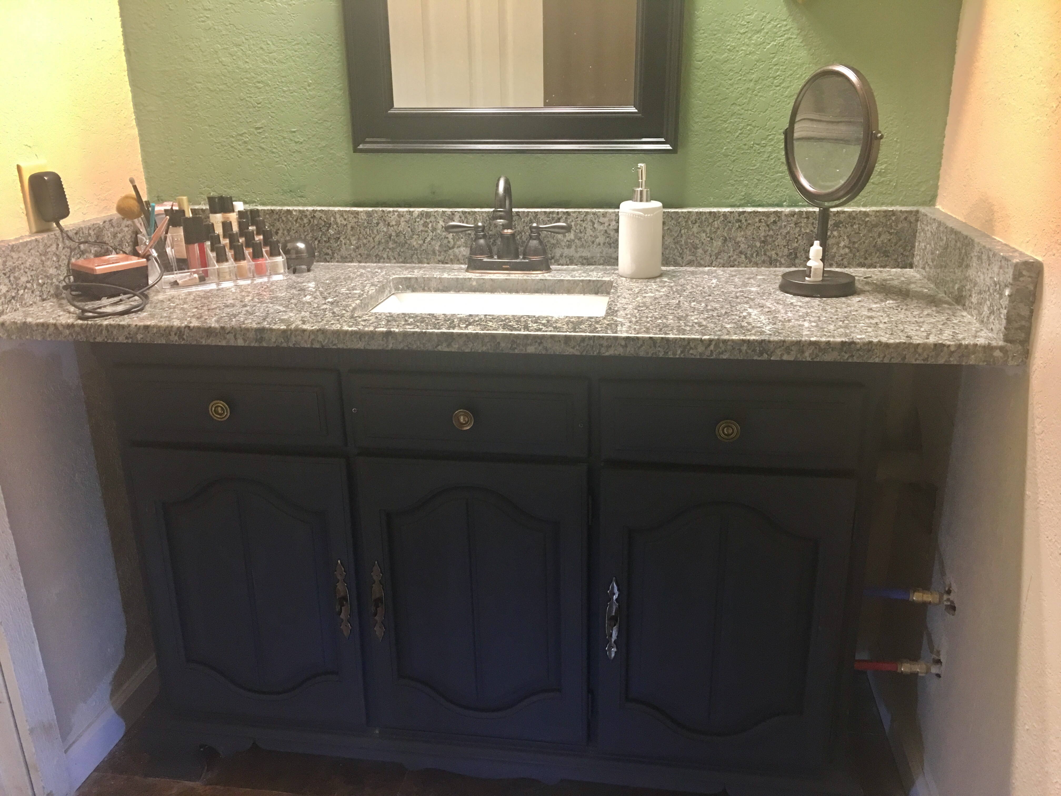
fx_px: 889
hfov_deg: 61.7
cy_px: 398
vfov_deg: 48.2
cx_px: 530
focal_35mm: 29
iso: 100
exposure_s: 1/10
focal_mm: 4.15
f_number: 2.2
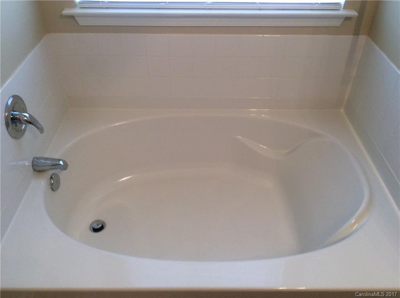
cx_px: 200
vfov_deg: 44.0
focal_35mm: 32
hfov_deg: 56.9
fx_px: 369
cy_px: 149
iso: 64
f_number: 2.4
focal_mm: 3.3
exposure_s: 1/24
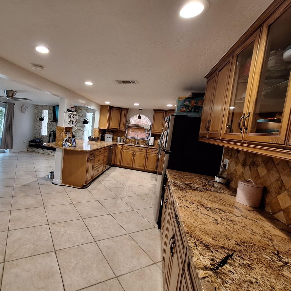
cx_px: 91
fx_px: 152
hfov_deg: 83.6
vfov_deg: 87.4
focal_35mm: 16
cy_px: 141
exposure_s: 1/40
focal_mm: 1.74
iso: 80
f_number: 2.2
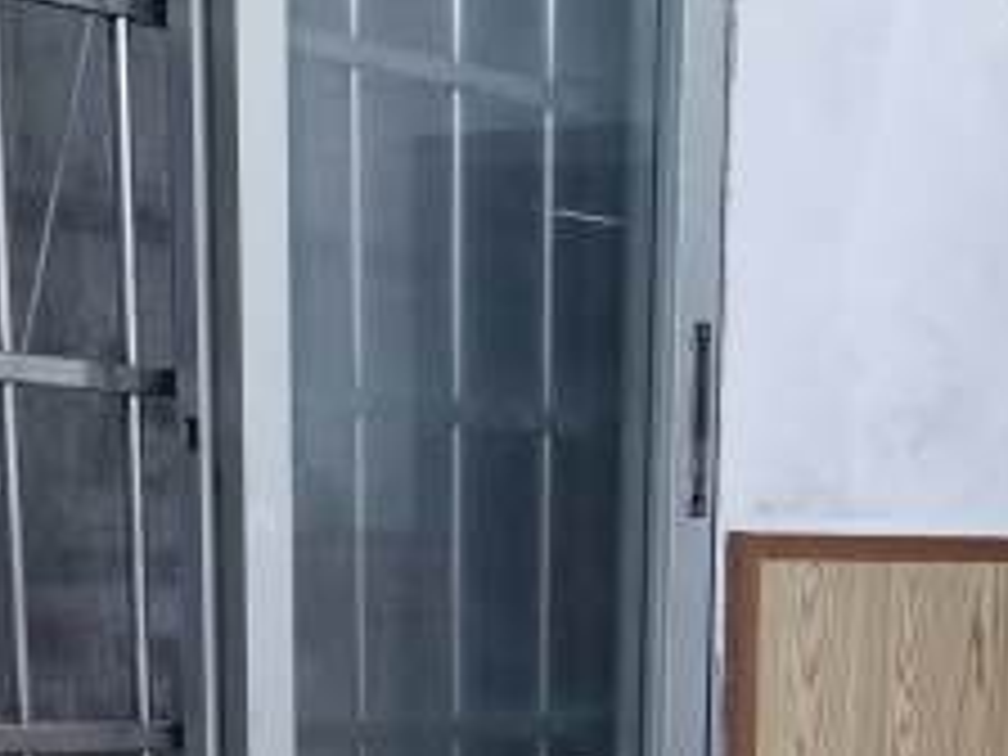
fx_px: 2708
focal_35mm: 93
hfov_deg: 20.9
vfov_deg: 14.2
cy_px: 1341
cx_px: 747
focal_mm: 5.58
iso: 500
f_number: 1.8
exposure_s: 1/50
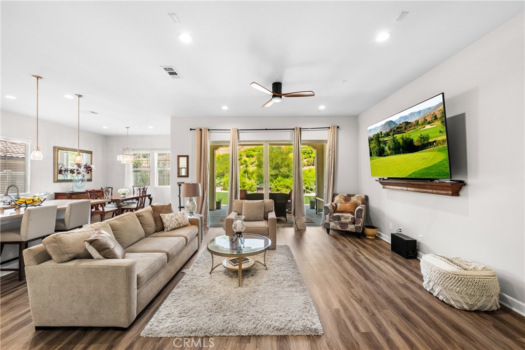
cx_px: 262
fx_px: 204
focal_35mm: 14
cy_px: 175
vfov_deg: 81.2
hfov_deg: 104.2
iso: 2000
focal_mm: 14
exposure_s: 1/40
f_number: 8
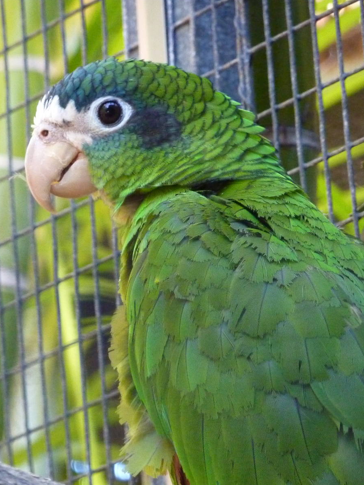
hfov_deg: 4.6
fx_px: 4543
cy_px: 243
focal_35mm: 324
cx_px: 153
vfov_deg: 6.1
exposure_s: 1/100
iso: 800
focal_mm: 39.7
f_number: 4.7
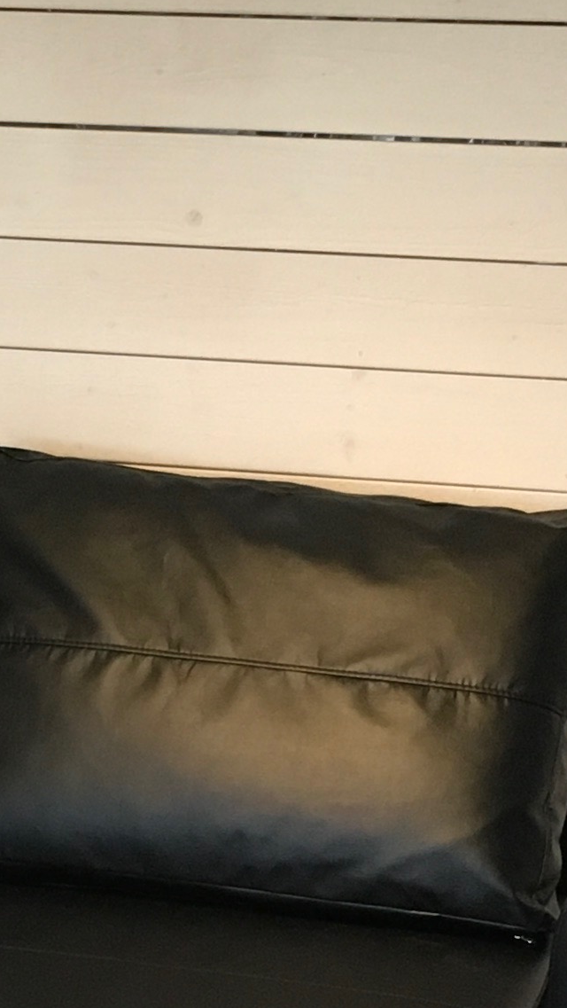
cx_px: 27
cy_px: 793
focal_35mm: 112
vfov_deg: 18.9
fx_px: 2992
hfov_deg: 10.7
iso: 160
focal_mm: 4.15
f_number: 2.2
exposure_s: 1/33
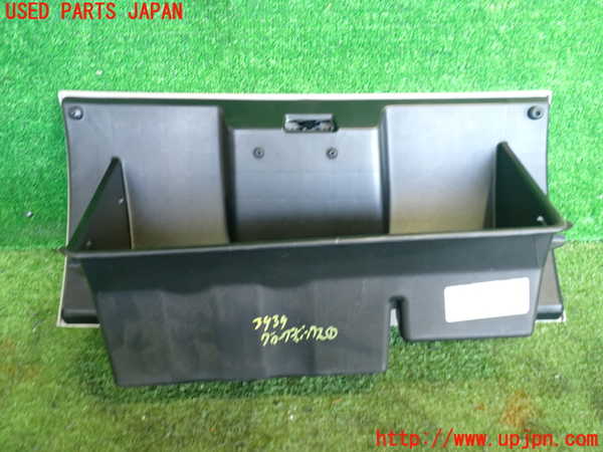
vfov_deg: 46.8
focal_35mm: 30
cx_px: 302
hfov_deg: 60.0
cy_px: 226
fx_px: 523
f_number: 2.3
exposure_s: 1/30
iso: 400
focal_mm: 5.4
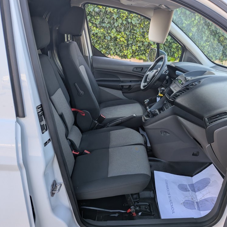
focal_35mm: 29
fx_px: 215
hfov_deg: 54.8
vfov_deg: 55.6
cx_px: 146
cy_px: 113
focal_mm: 6.81
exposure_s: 1/228
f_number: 1.85
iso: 43
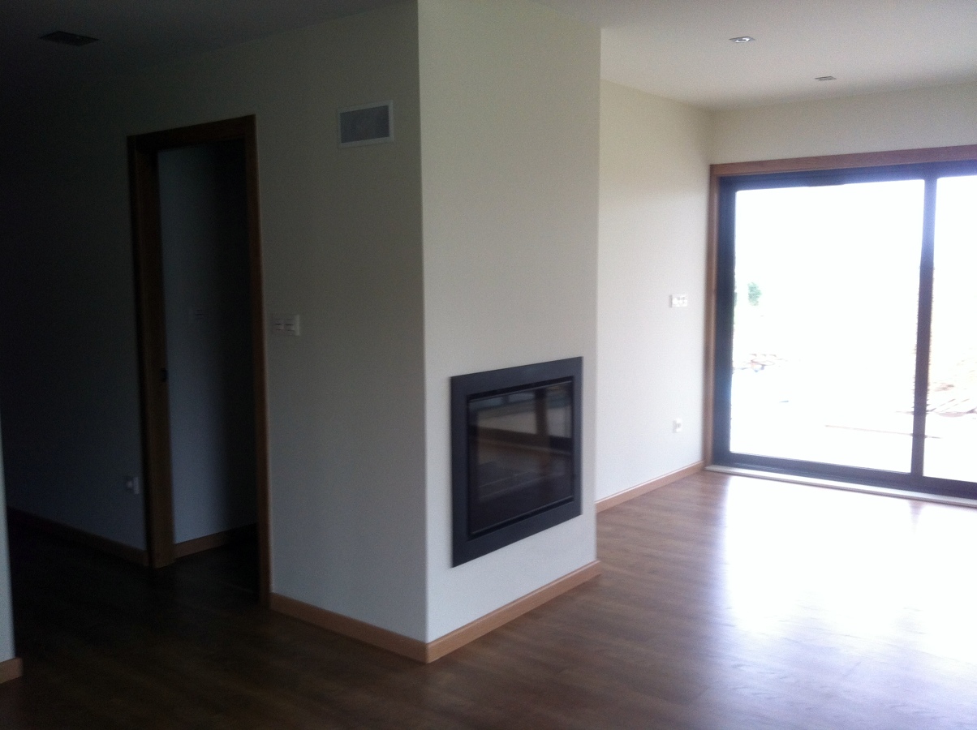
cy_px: 365
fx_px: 987
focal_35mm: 35
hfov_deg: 52.7
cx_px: 488
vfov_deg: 40.6
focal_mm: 3.85
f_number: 2.8
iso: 100
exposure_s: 1/15
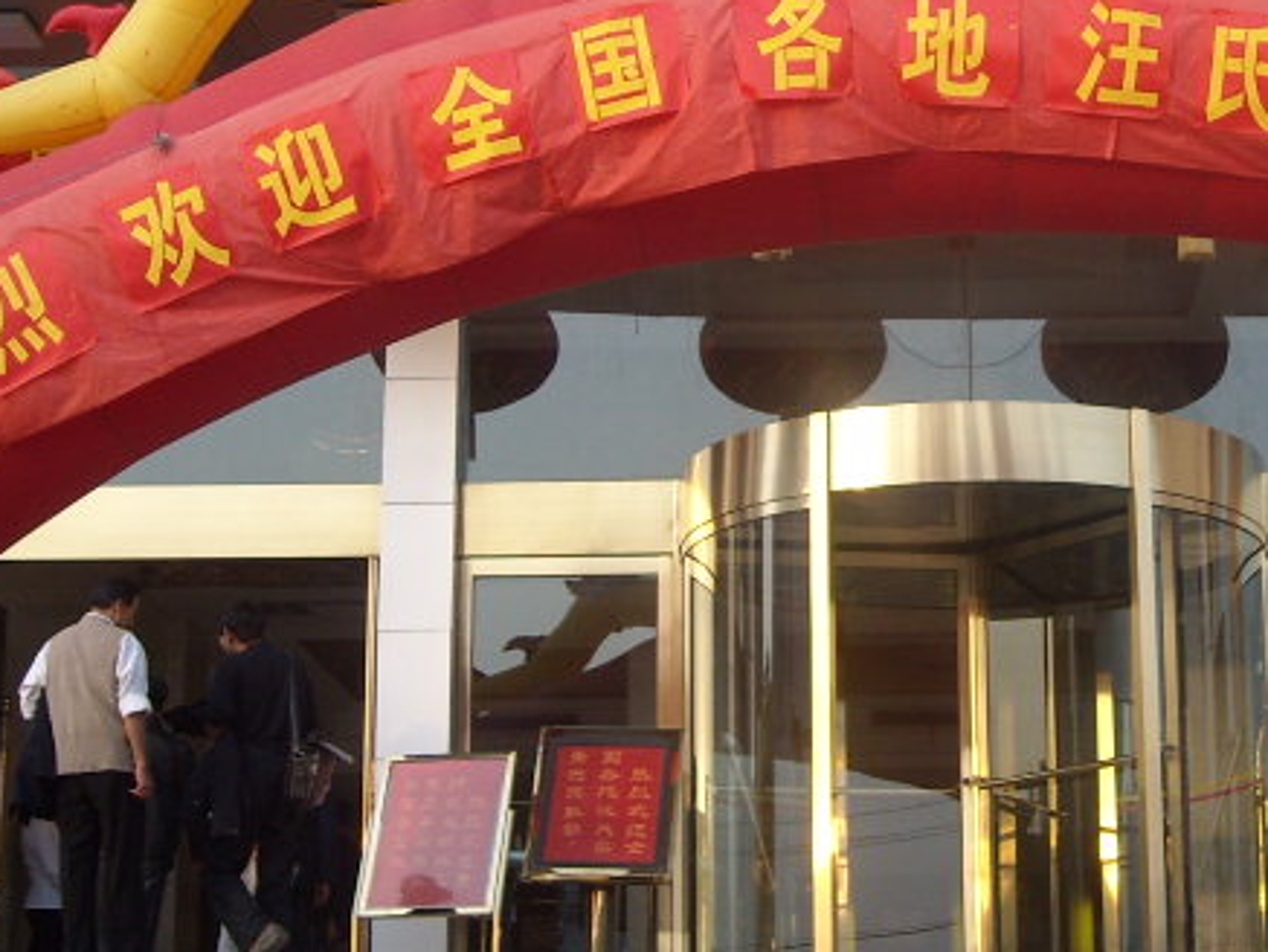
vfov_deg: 18.0
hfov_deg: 23.4
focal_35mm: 82
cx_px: 1074
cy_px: 357
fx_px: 3005
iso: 64
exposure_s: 1/114
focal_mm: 5.7
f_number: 2.8
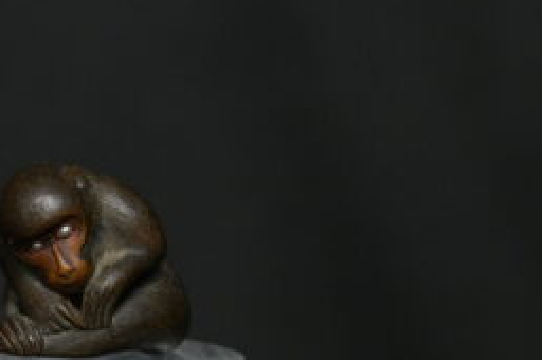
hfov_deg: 10.9
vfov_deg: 7.2
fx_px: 2842
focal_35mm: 189
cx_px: 95
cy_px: 263
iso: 4500
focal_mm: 105
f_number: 10
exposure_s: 1/125
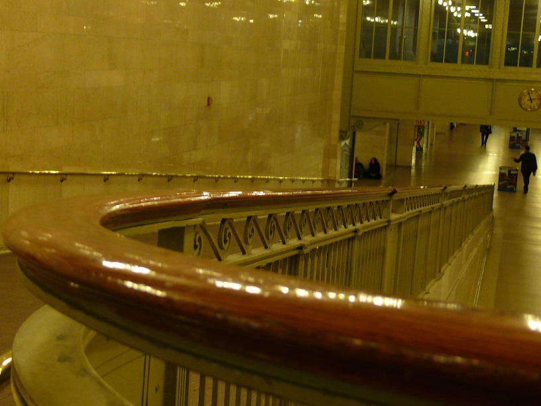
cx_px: 270
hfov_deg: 31.2
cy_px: 203
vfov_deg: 23.7
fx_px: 969
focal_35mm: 62
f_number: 3.2
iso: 200
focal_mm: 12.3
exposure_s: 1/20
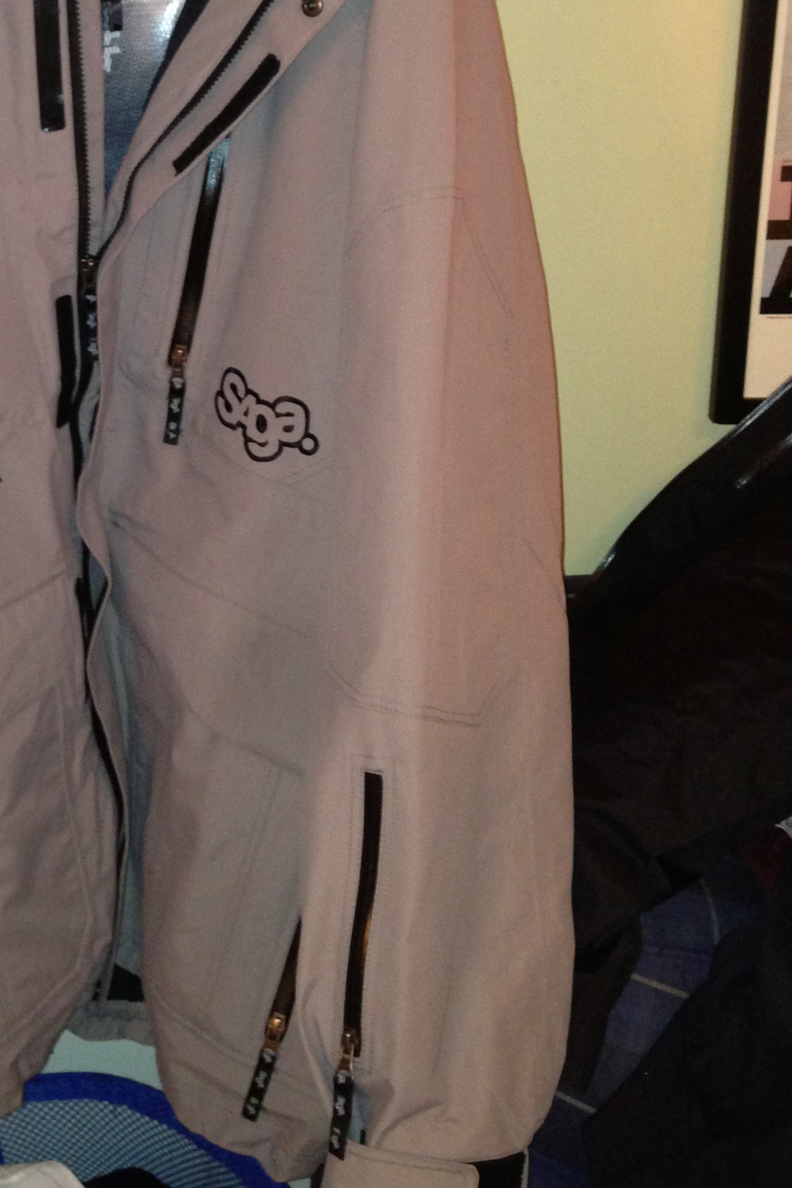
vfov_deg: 33.8
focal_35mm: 58
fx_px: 1914
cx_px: 81
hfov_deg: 22.8
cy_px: 299
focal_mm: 4.13
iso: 250
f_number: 2.4
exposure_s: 1/16
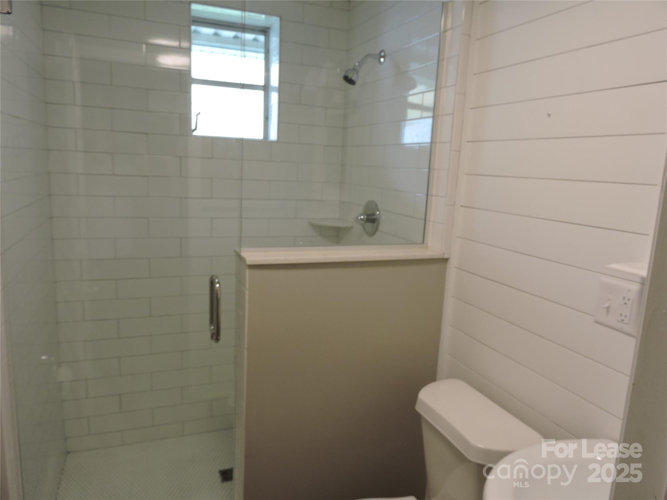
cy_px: 250
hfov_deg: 71.6
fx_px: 462
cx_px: 334
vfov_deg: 56.8
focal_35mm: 24
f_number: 3.3
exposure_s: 1/30
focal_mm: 4.3
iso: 140
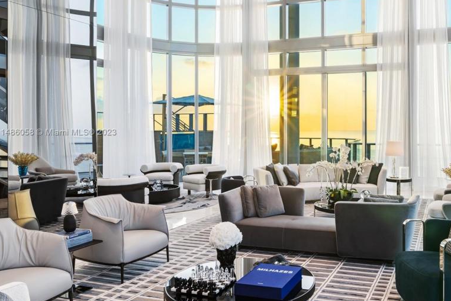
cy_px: 133
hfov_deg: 54.4
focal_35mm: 34
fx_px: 426
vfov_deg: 38.8
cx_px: 308
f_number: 11
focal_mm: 24
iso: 200
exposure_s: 1/4
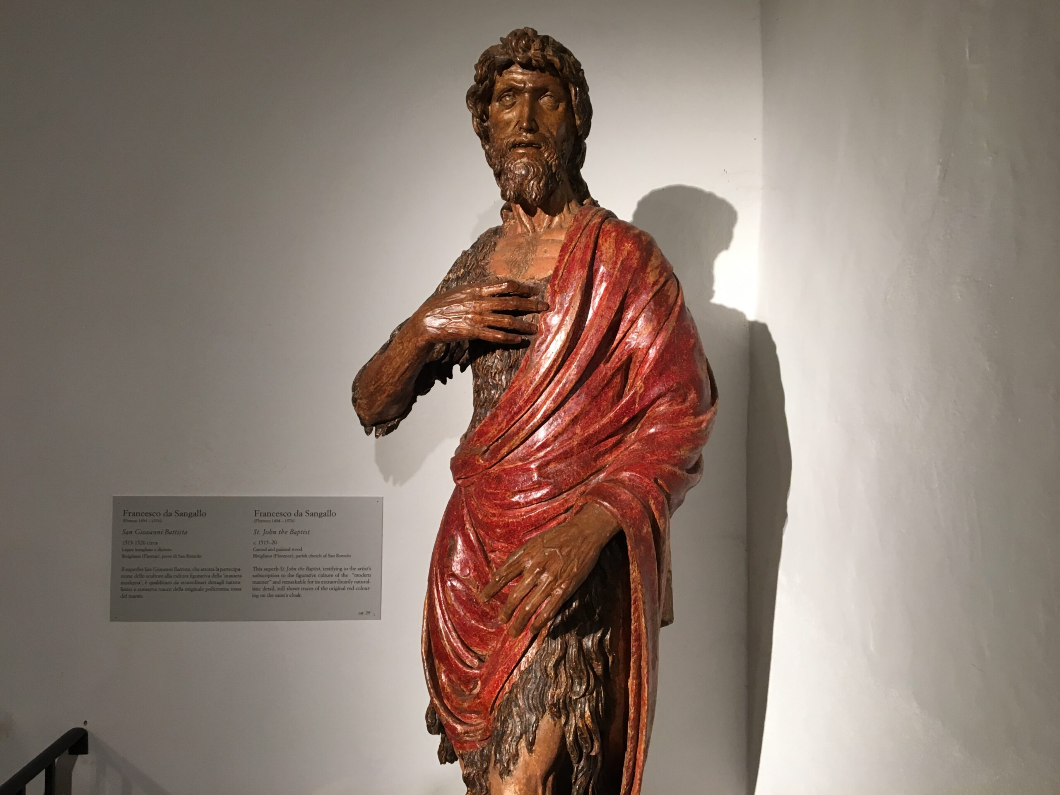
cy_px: 398
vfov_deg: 48.2
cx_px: 530
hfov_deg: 61.7
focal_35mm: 29
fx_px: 888
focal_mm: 4.15
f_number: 2.2
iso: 100
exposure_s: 1/33
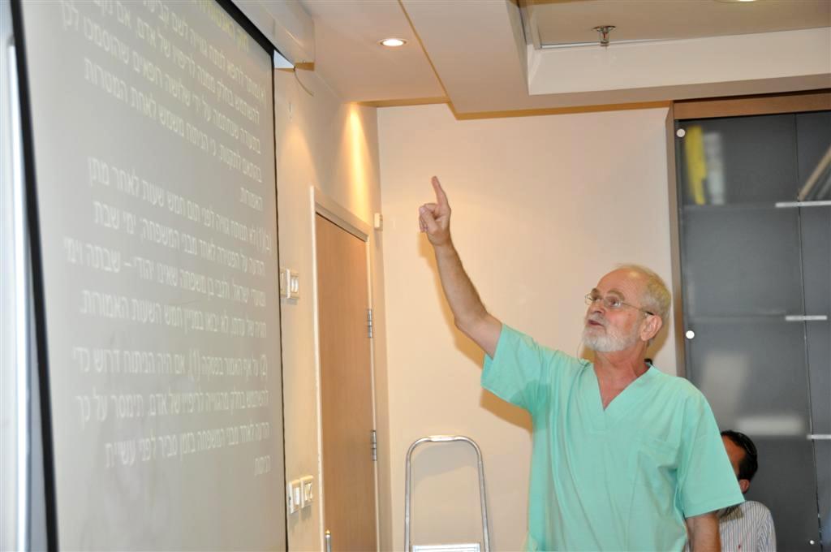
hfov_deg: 31.9
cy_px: 276
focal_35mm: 63
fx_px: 1452
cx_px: 416
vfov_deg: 21.5
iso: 800
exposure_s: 1/60
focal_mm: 42
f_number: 4.5
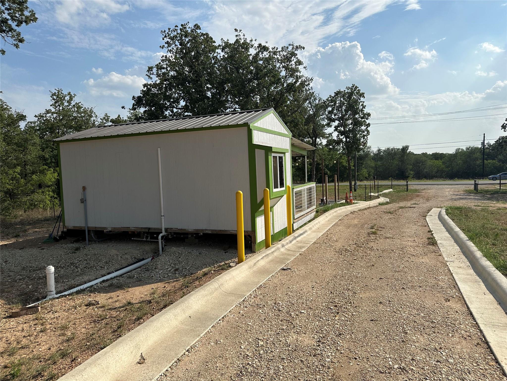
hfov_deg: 71.6
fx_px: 352
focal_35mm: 24
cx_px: 254
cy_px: 190
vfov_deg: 56.8
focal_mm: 6.86
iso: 80
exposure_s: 1/6623
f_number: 1.78
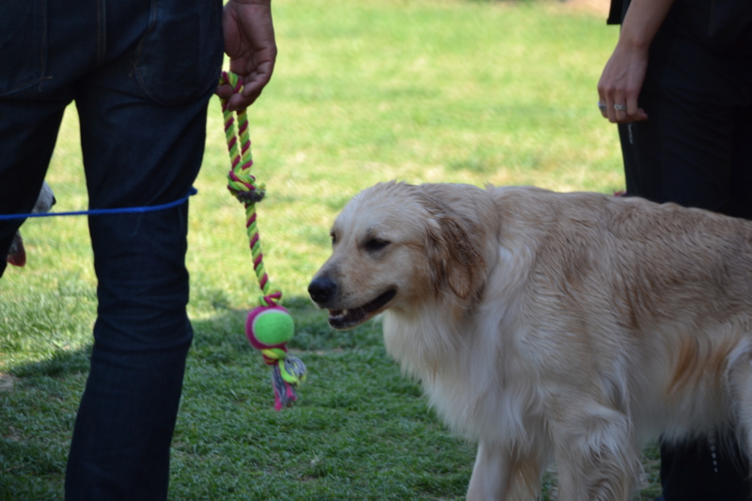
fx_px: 4072
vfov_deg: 7.0
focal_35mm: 195
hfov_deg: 10.6
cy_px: 250
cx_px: 376
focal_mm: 130
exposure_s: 1/125
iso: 100
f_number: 5.6
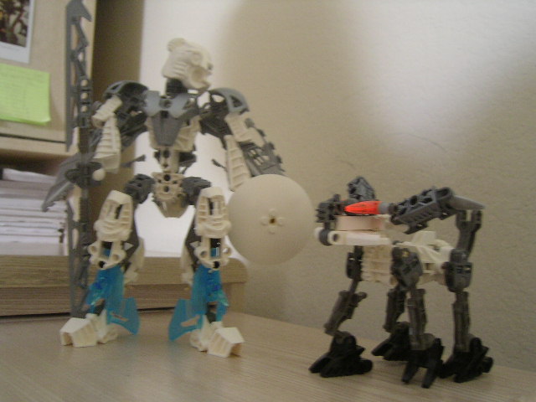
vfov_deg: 39.7
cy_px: 201
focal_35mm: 36
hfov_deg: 51.4
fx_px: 557
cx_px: 268
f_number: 2.8
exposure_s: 1/6.3
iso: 100
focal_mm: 5.6
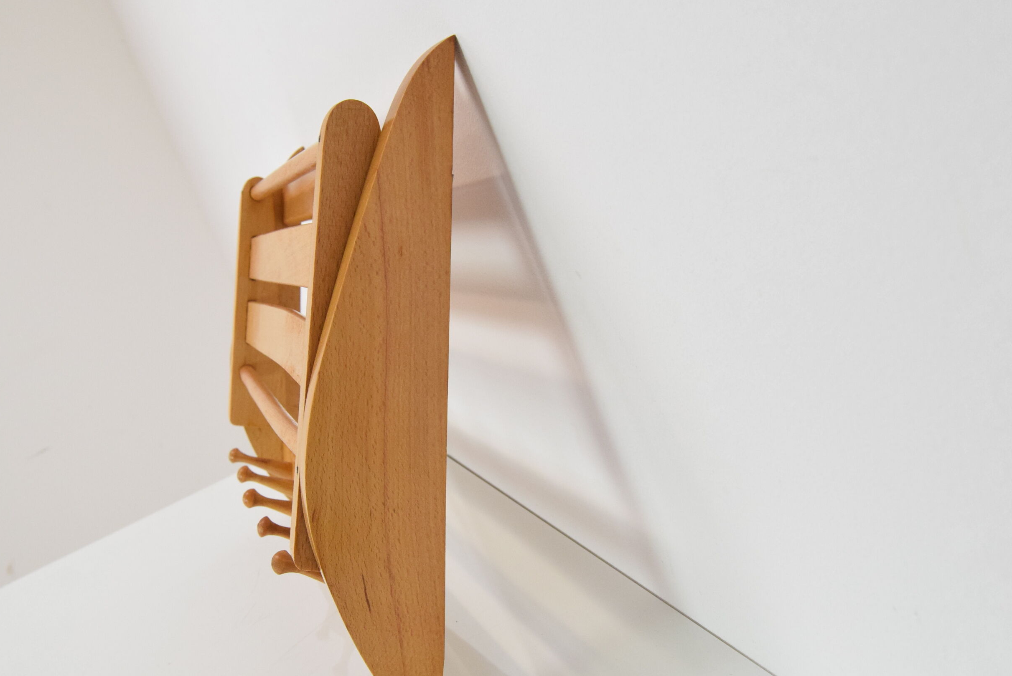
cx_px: 399
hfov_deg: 45.5
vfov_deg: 31.5
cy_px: 376
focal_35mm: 43
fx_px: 1199
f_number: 8
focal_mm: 23
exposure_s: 1/250
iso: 1600
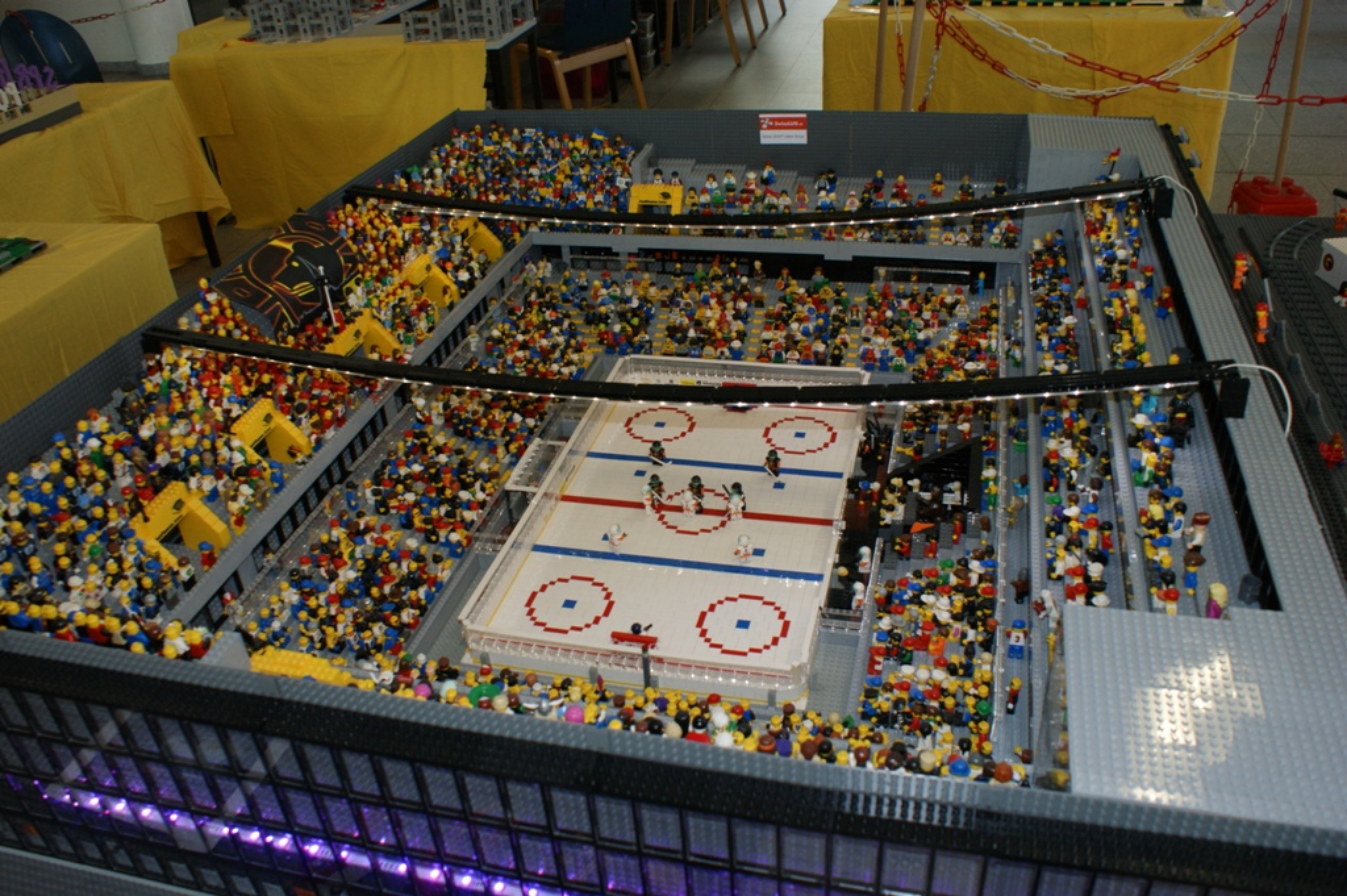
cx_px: 674
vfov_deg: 43.5
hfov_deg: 62.0
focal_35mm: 30
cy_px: 448
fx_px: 1122
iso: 400
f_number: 5.6
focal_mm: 20
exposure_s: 1/60
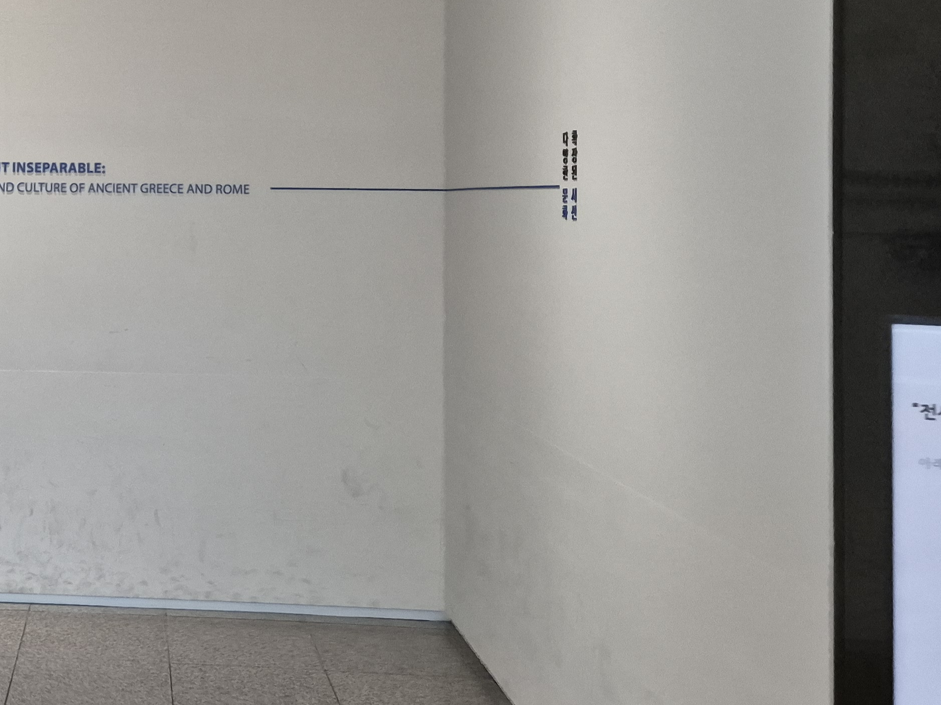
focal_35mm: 49
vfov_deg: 29.1
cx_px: 8
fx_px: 1332
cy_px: 153
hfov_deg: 35.4
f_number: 1.8
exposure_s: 1/120
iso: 1000
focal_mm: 5.4
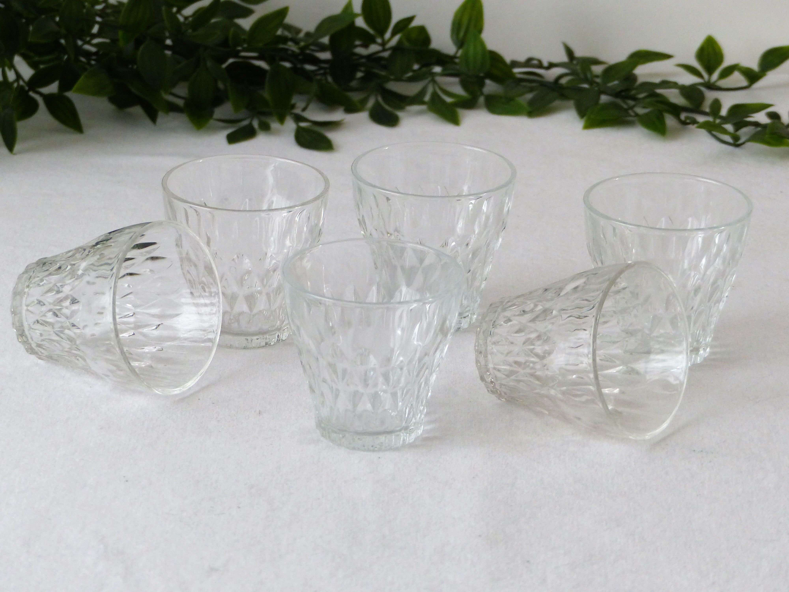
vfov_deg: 11.6
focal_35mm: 128
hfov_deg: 15.4
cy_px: 296
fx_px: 2917
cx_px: 394
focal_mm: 20.9
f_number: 2.8
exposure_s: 1/60
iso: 200
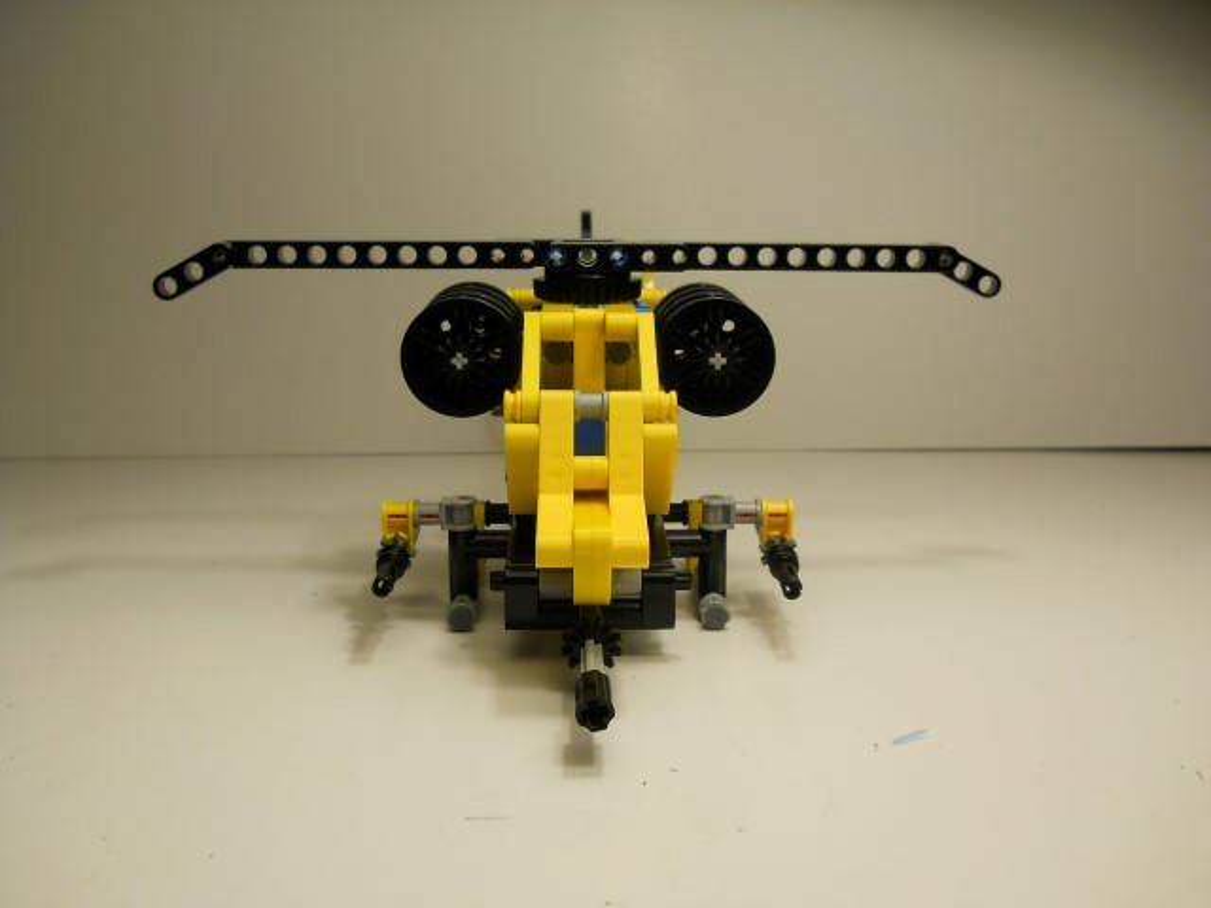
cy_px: 454
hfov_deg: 45.8
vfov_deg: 35.1
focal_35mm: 41
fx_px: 1434
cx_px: 606
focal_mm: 6.72
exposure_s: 1/50
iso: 80
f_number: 3.1
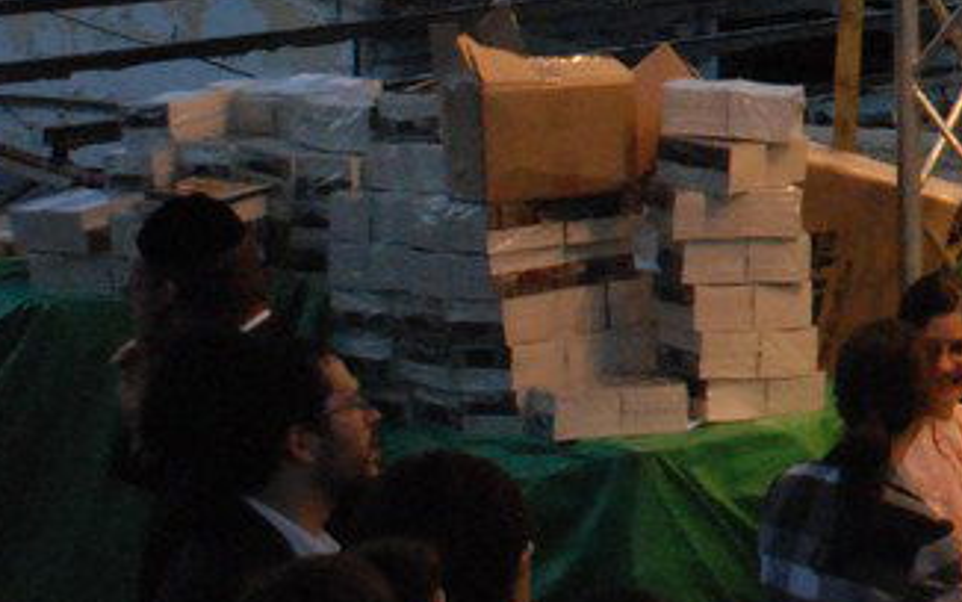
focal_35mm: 172
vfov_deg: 7.5
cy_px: -204
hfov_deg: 11.5
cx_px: 1573
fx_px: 4511
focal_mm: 32
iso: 1600
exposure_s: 1/100
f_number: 8
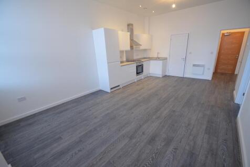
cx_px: 125
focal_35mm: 15
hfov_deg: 100.4
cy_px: 84
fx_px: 104
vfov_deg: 77.3
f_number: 3.5
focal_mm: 10
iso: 800
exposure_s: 1/50
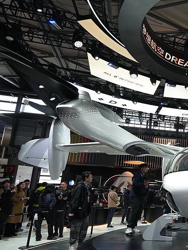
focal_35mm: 33
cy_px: 140
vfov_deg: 55.2
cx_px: 206
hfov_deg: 36.4
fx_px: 239
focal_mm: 20
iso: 3200
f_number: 5.6
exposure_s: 1/400
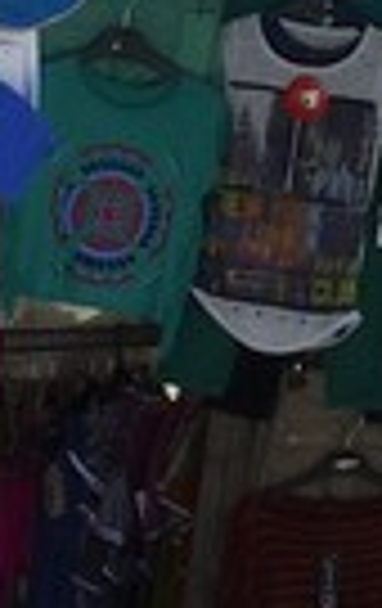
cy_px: 1076
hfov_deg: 3.1
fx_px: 6379
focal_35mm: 385
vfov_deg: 5.4
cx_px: -2036
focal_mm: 32
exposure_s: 1/320
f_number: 10
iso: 200
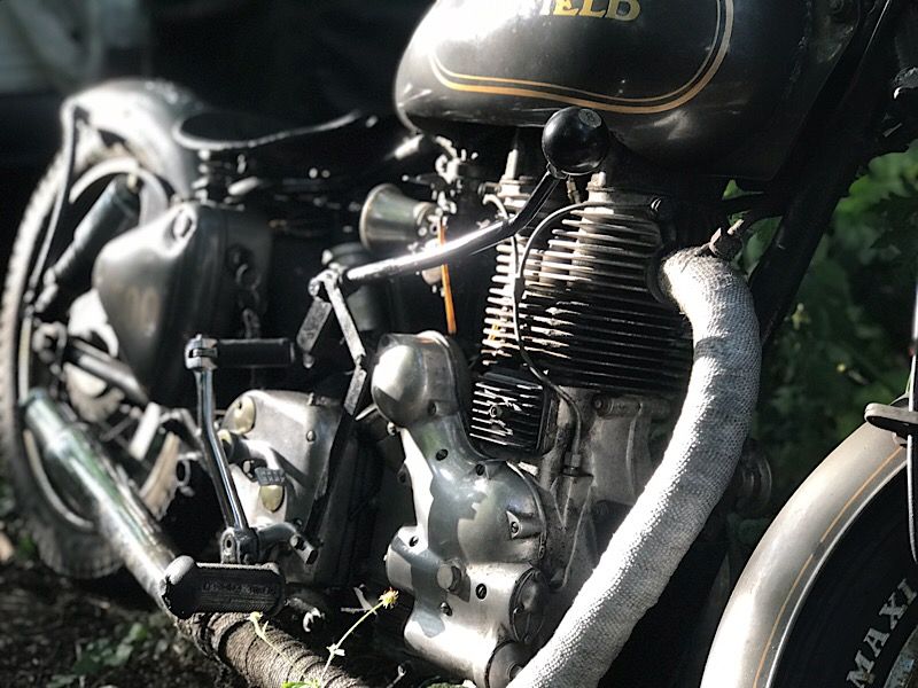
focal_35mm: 57
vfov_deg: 25.7
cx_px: 459
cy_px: 344
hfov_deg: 33.8
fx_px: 1512
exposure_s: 1/50
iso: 40
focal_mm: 6.6
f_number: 2.8
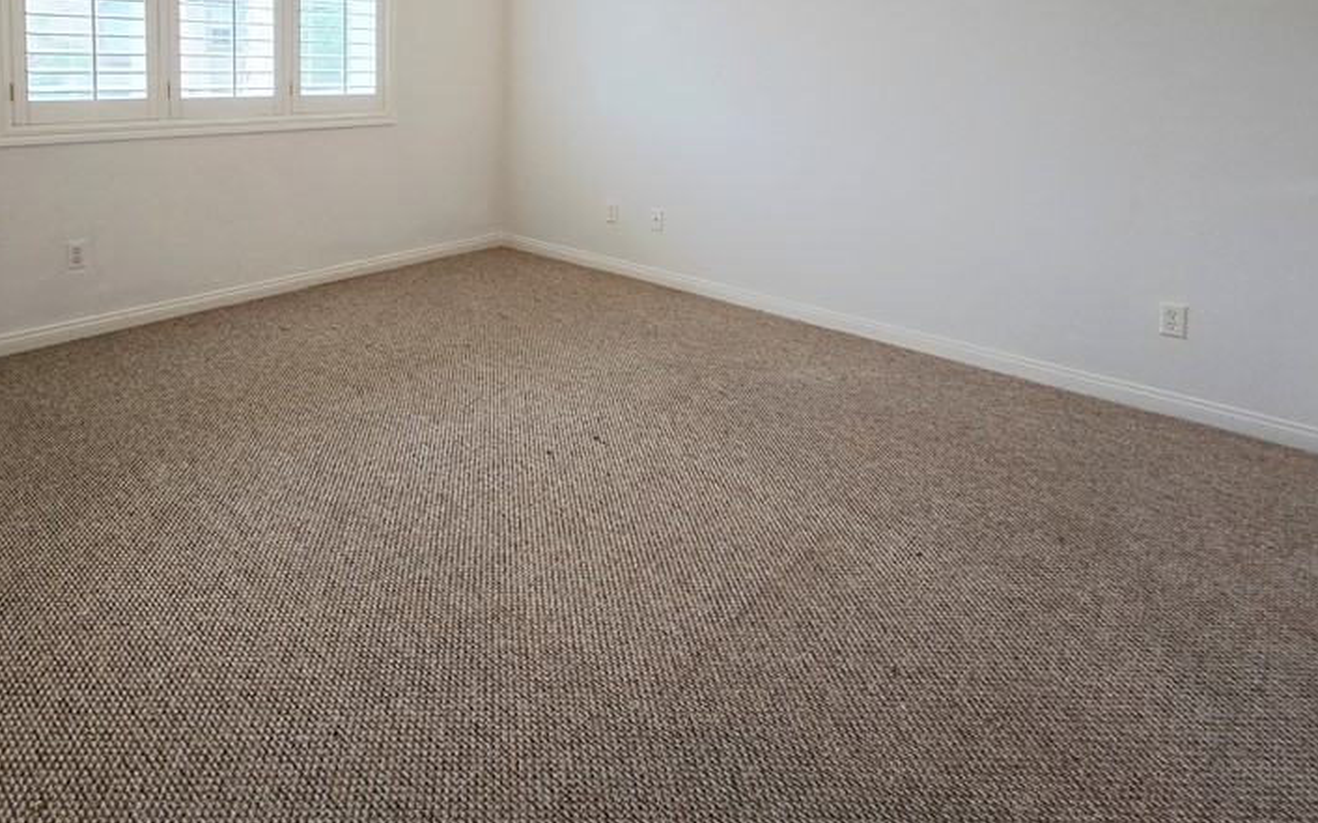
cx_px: 547
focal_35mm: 20
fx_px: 718
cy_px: 116
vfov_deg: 53.7
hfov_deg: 84.3
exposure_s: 1/60
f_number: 2.2
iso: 125
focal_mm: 2.2
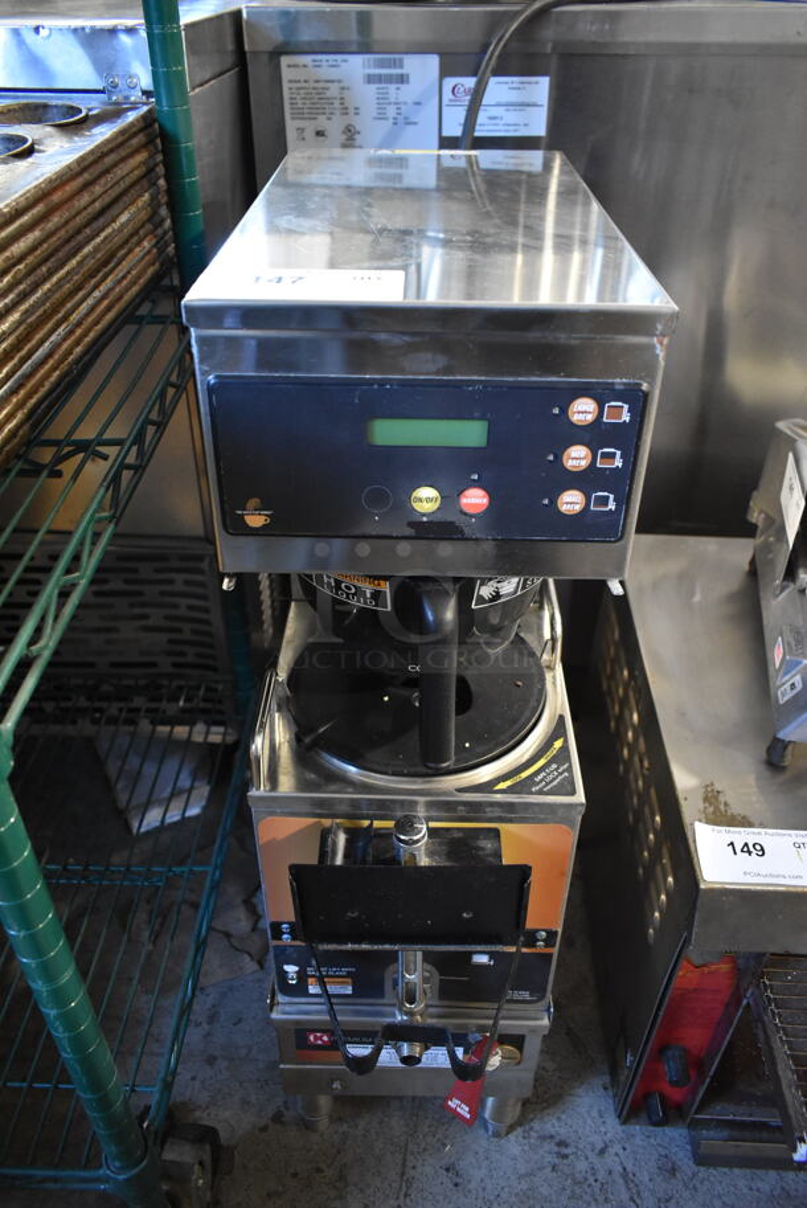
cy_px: 604
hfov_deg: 48.0
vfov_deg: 67.3
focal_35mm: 27
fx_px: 906
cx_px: 404
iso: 2200
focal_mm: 18
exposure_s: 1/30
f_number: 3.5
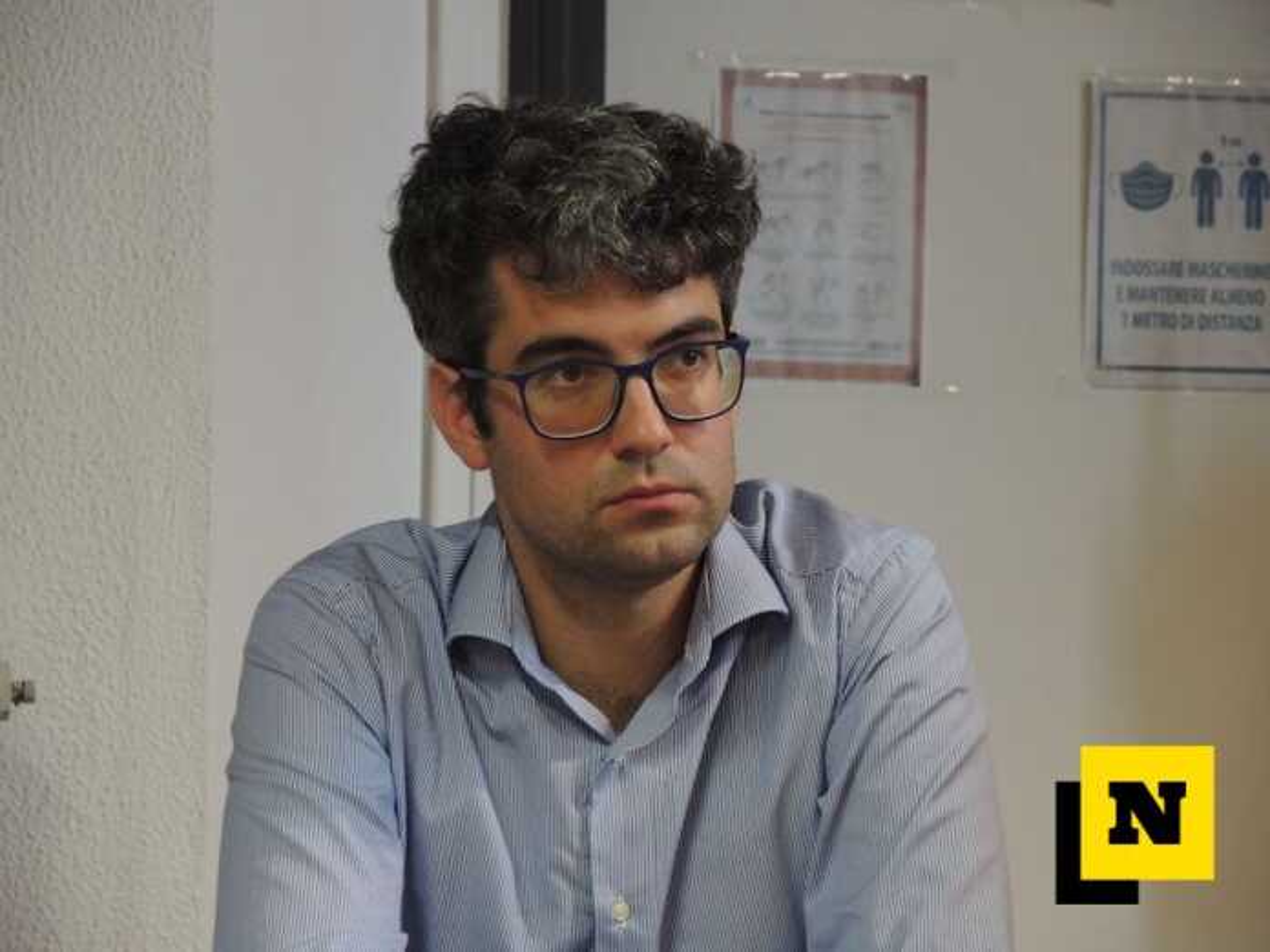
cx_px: 635
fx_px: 4953
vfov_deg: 11.0
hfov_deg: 14.6
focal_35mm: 135
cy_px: 476
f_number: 3.5
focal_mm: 28.4
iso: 640
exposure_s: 1/15
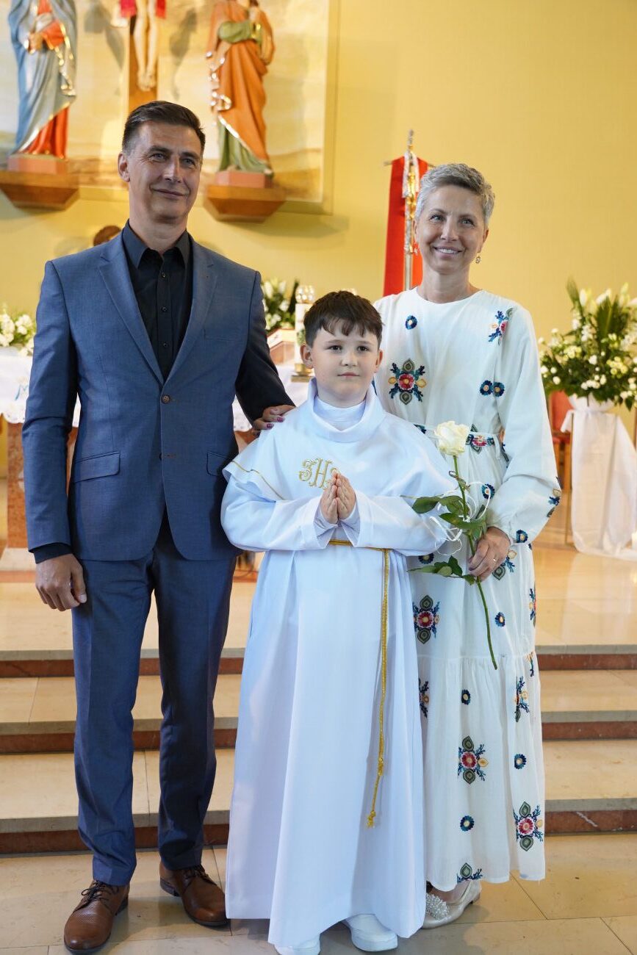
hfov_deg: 32.6
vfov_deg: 47.4
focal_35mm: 41
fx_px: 1088
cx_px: 318
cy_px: 478
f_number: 4
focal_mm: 41
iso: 2000
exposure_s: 1/100
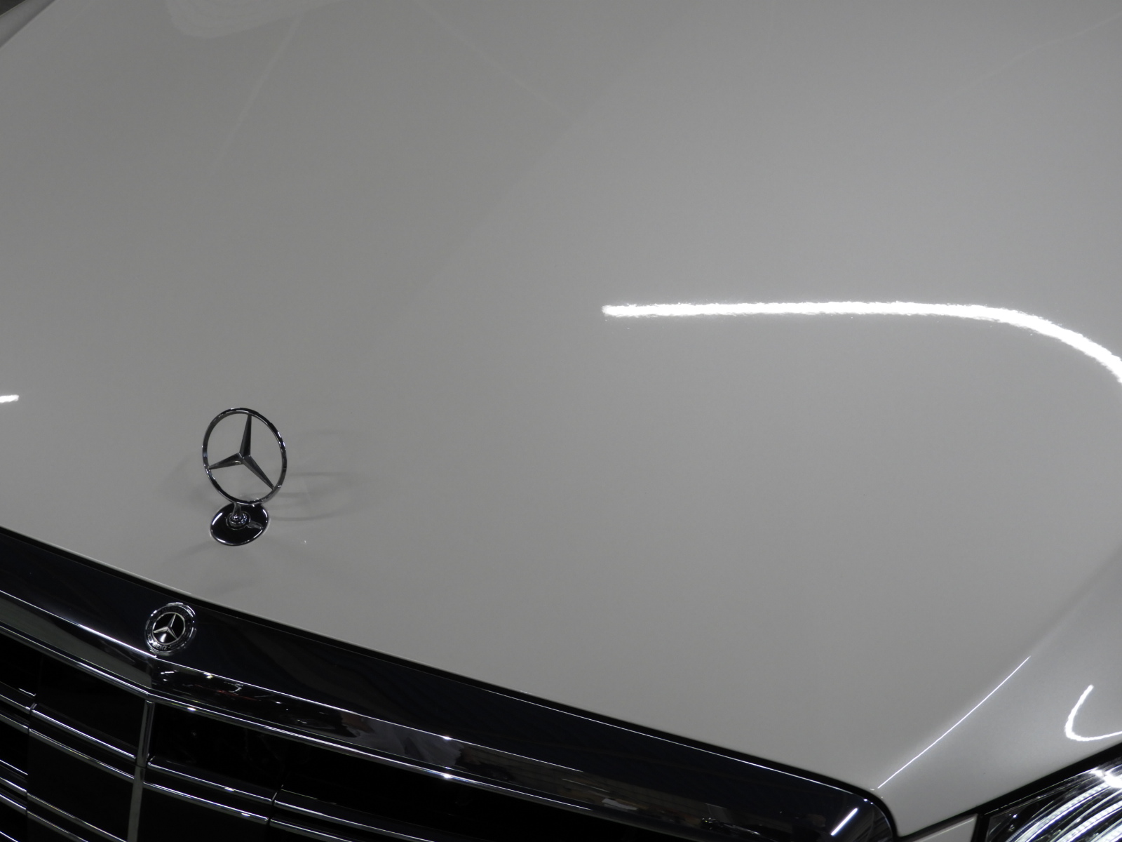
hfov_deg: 32.2
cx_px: 561
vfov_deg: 24.4
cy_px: 421
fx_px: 1945
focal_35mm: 60
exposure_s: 1/30
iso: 160
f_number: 4.2
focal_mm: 10.7
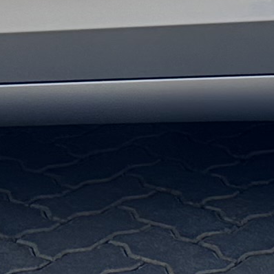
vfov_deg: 7.9
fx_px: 1925
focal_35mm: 215
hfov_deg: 8.0
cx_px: 359
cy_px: -170
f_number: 1.78
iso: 80
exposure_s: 1/2809
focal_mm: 6.86
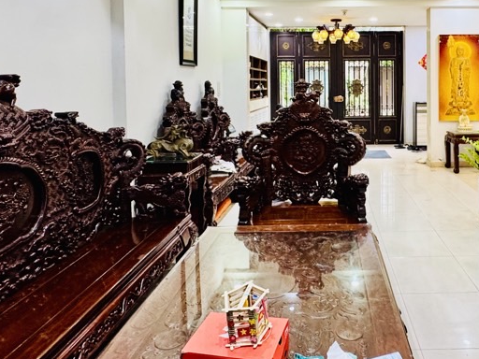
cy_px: 87
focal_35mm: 28
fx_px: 387
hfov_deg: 61.3
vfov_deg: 47.8
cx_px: 333
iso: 250
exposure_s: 1/50
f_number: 2.2
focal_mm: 2.22
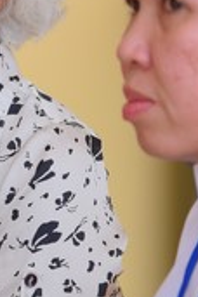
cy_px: 205
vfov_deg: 6.3
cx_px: -58
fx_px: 2698
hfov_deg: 4.2
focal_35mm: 327
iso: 100
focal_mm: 86
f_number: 5.6
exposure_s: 1/125
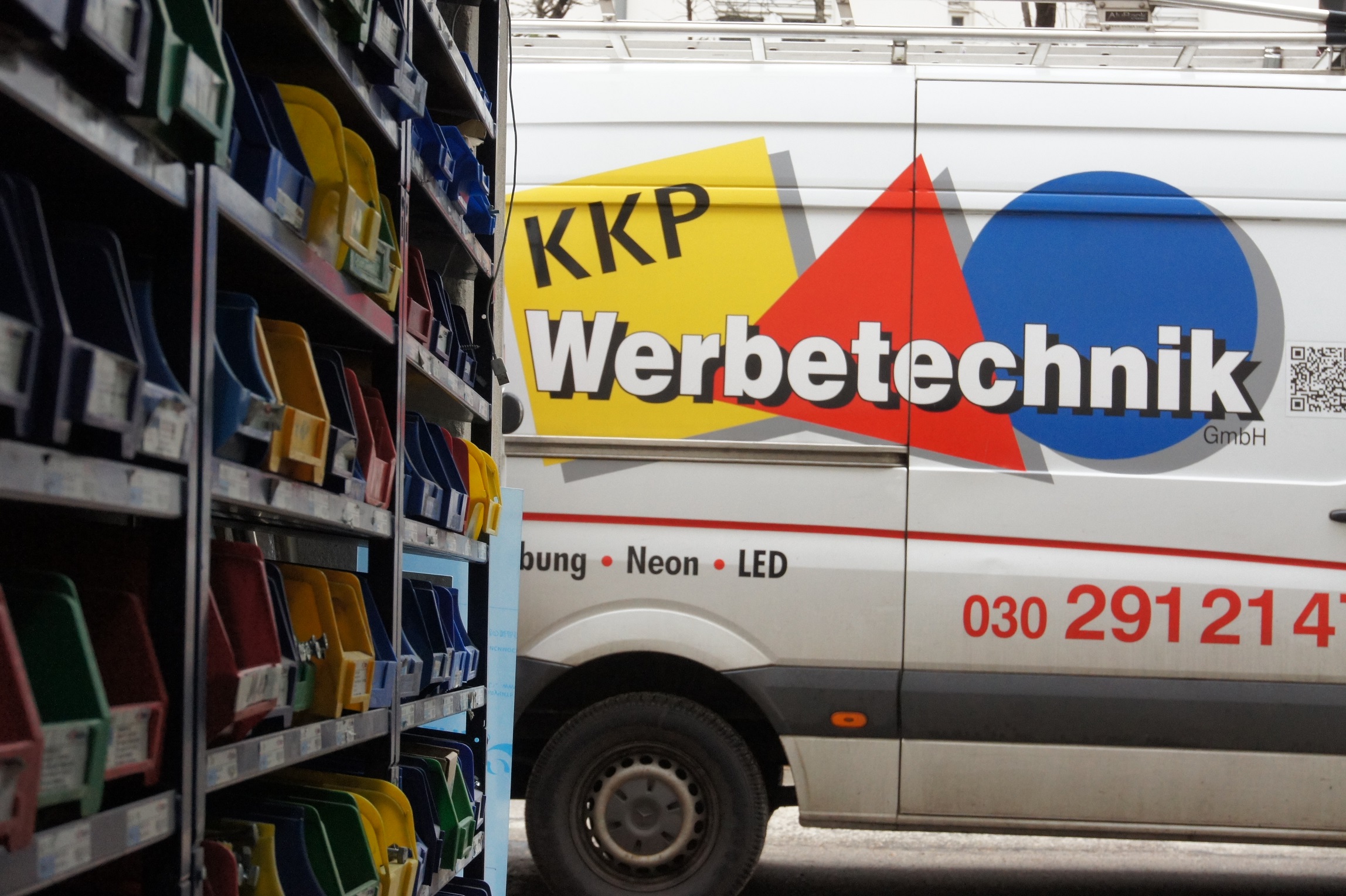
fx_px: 2410
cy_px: 448
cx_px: 673
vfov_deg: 21.1
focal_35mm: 64
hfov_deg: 31.2
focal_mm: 43
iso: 1600
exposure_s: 1/40
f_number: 9
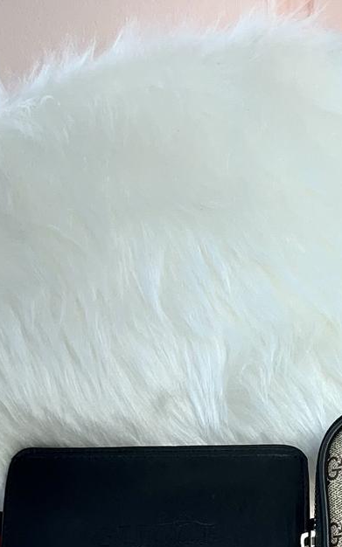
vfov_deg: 22.9
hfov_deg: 14.8
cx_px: 213
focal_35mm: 88
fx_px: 1313
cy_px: 510
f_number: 1.6
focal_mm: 5.1
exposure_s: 1/534
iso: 50
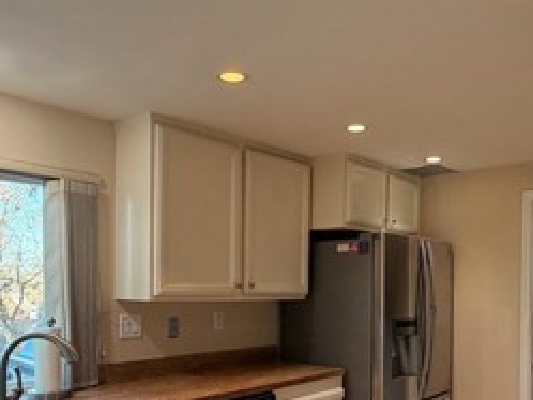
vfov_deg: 38.8
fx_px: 555
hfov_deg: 50.9
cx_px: 328
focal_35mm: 36
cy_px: 295
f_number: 2.2
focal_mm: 2.22
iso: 160
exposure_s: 1/120
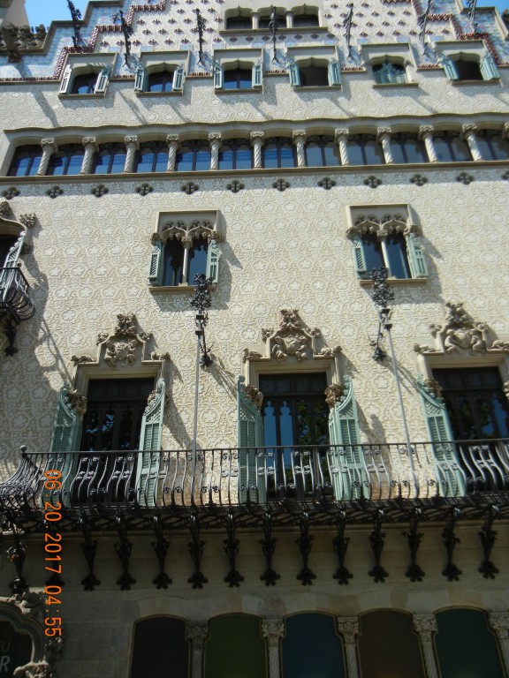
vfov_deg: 60.0
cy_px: 339
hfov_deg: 46.8
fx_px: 588
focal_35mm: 30
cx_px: 254
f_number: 3.5
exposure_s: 1/804
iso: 160
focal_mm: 5.4
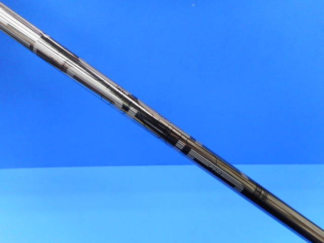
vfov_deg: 54.9
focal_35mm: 25
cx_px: 162
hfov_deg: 69.4
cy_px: 122
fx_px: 234
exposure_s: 1/30
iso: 140
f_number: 3.7
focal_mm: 4.5
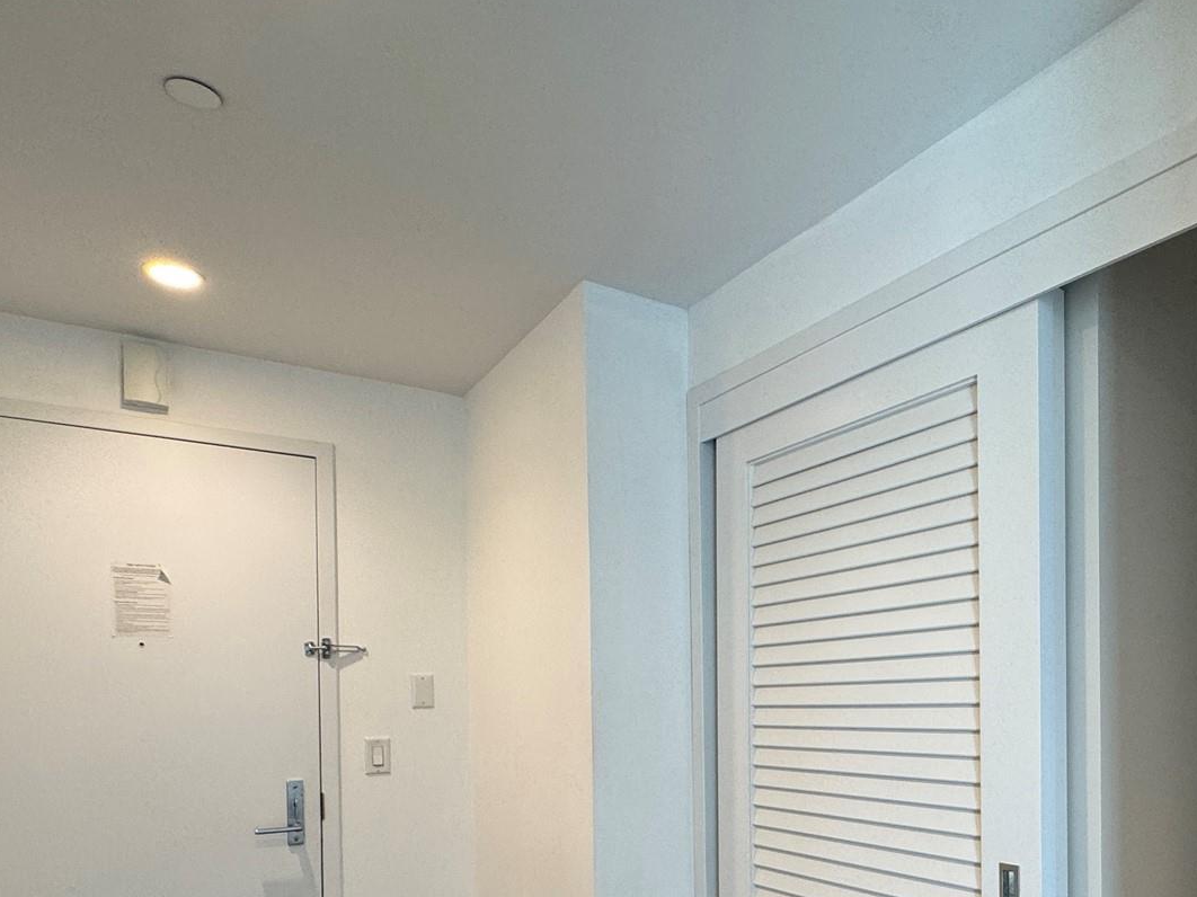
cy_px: 708
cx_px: 823
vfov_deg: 48.6
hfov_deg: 63.2
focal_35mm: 27
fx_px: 933
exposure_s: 1/120
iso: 160
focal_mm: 2.22
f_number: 2.2
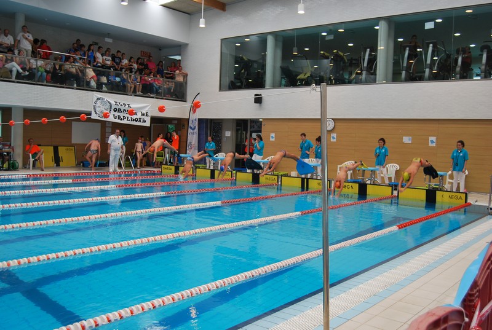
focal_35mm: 34
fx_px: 472
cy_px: 165
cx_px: 246
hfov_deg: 55.0
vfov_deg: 38.5
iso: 200
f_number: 4.5
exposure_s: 1/80
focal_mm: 23
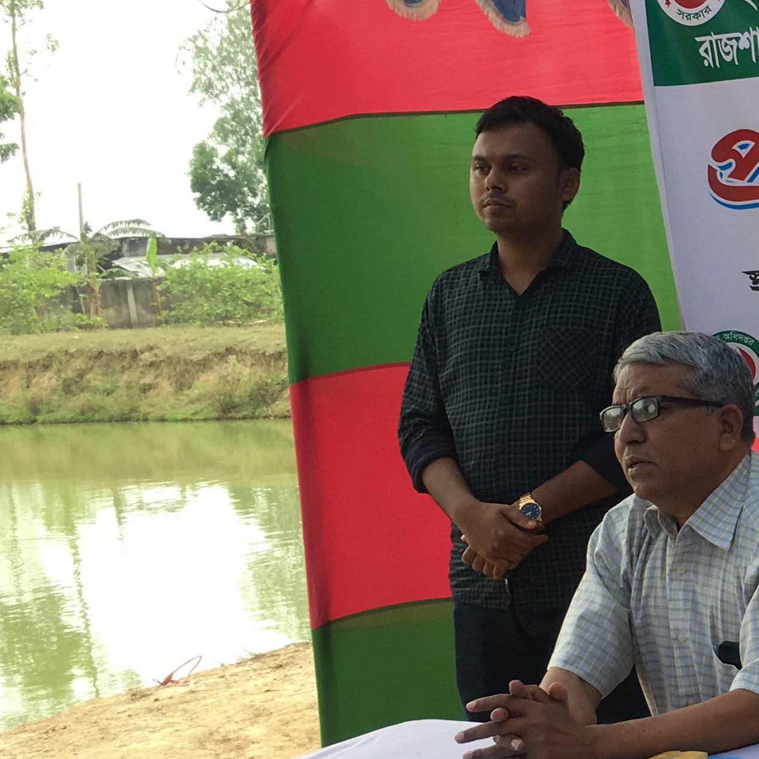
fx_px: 2009
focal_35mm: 81
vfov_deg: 21.4
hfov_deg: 18.7
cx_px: 1167
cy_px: 449
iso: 25
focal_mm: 4.15
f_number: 2.2
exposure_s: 1/315
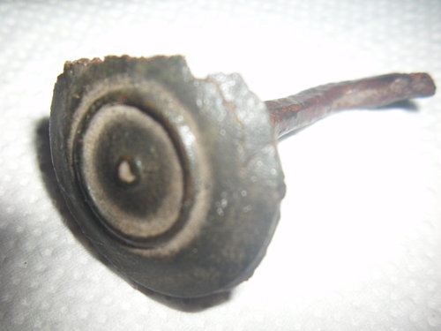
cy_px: 166
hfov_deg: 58.4
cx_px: 220
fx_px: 395
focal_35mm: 31
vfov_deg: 45.4
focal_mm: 6.2
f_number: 5.6
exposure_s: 1/200
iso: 50
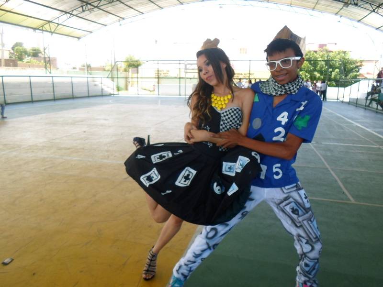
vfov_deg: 54.9
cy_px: 144
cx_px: 192
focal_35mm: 25
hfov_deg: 69.4
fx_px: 277
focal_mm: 4.5
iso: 80
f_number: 2.5
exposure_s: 1/250
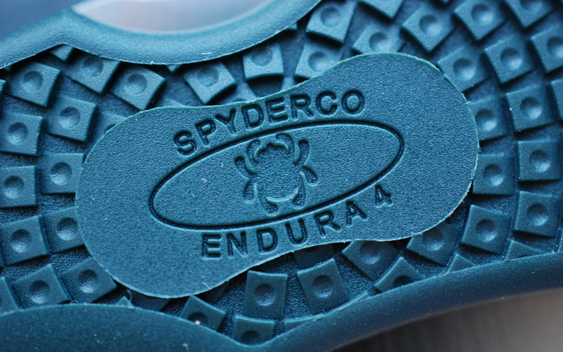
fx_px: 951
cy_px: 174
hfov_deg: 33.0
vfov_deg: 21.0
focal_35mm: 62
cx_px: 279
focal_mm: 40
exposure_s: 1/50
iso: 800
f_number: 4
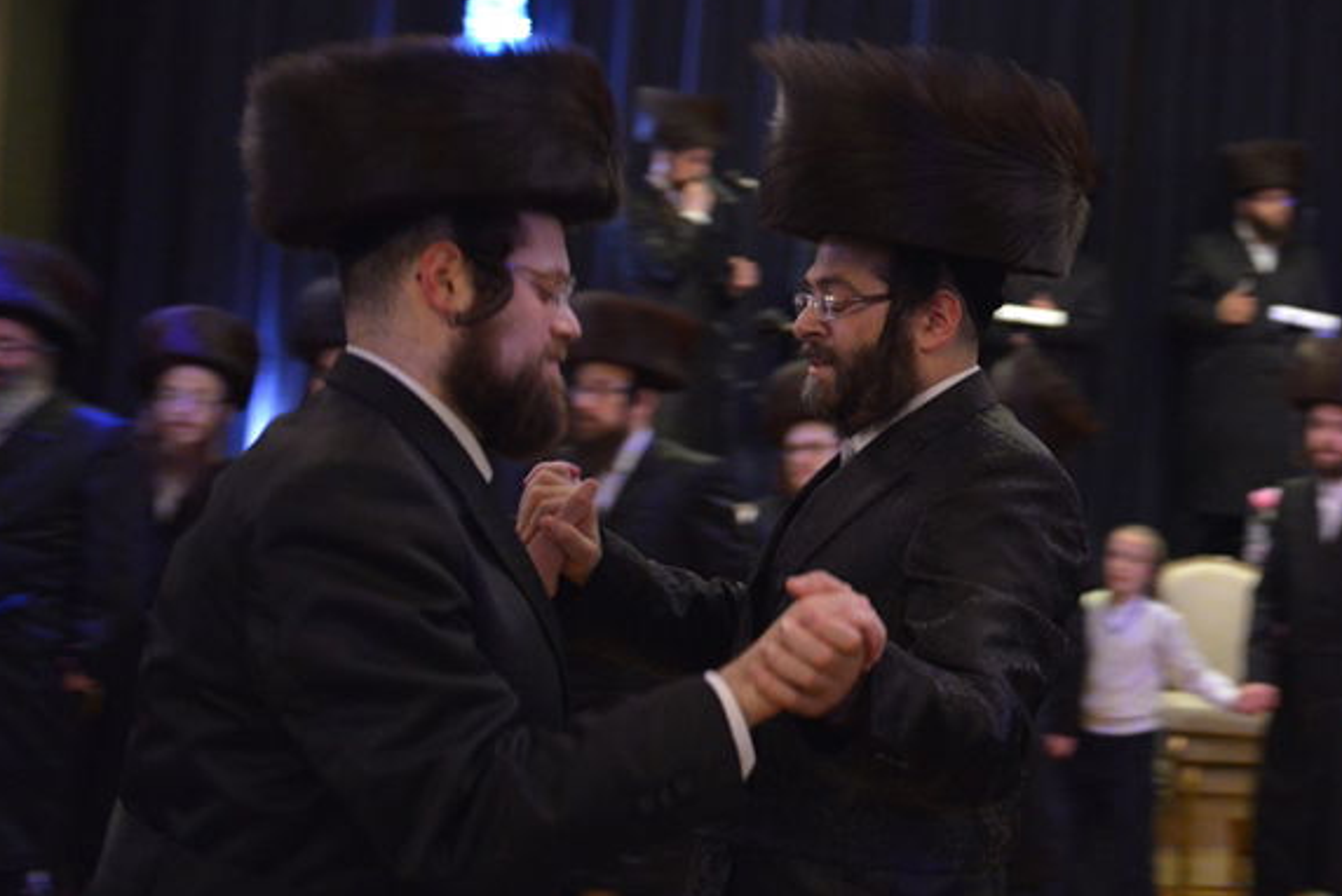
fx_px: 2536
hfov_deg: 29.0
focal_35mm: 68
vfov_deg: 20.0
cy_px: 407
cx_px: 1077
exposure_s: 1/100
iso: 3200
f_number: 2.8
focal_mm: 38
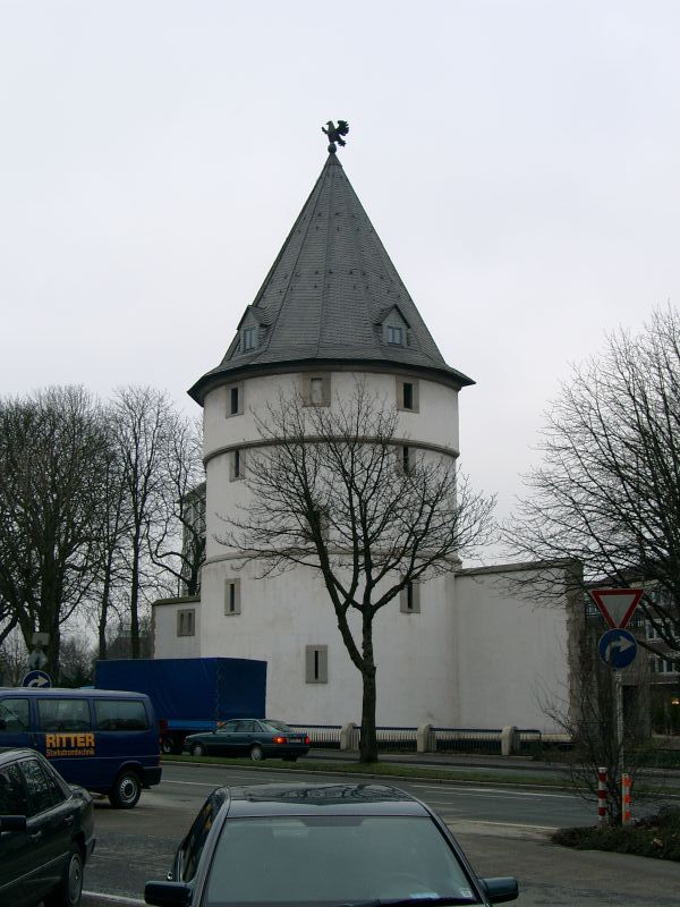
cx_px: 340
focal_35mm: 53
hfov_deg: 27.5
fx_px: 1388
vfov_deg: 36.2
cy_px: 454
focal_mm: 11.05
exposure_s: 1/107
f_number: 4
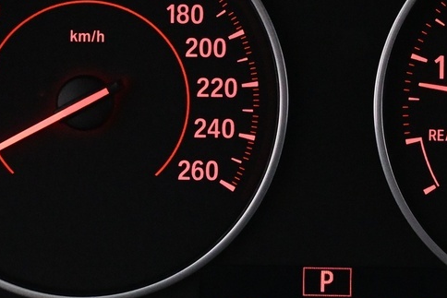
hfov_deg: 14.0
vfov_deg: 9.4
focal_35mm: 146
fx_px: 1809
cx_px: 328
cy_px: 41
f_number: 4.8
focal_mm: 29
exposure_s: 1/125
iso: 4500
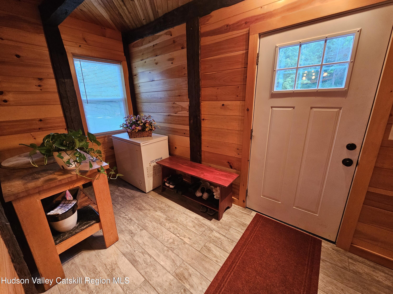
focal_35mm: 13
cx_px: 196
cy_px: 147
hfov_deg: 106.2
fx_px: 148
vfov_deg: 89.9
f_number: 2.2
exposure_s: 1/30
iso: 400
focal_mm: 2.2
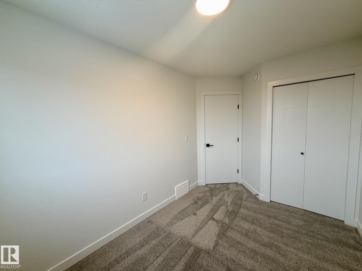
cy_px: 136
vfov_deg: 85.7
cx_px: 181
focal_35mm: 14
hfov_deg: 102.1
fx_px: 146
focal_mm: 2.22
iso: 125
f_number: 2.2
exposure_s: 1/120
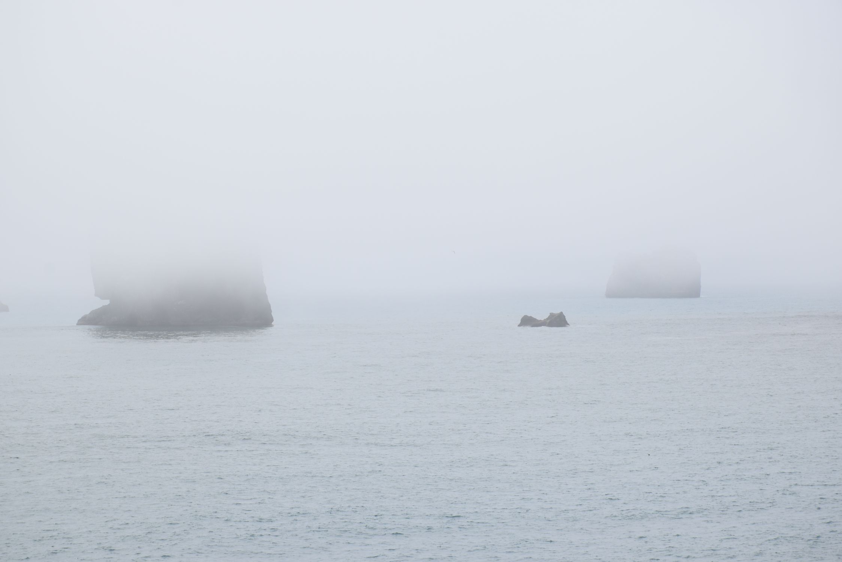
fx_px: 2632
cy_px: 281
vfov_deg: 12.2
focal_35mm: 112
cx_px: 421
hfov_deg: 18.2
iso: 200
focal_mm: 75
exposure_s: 1/500
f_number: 11
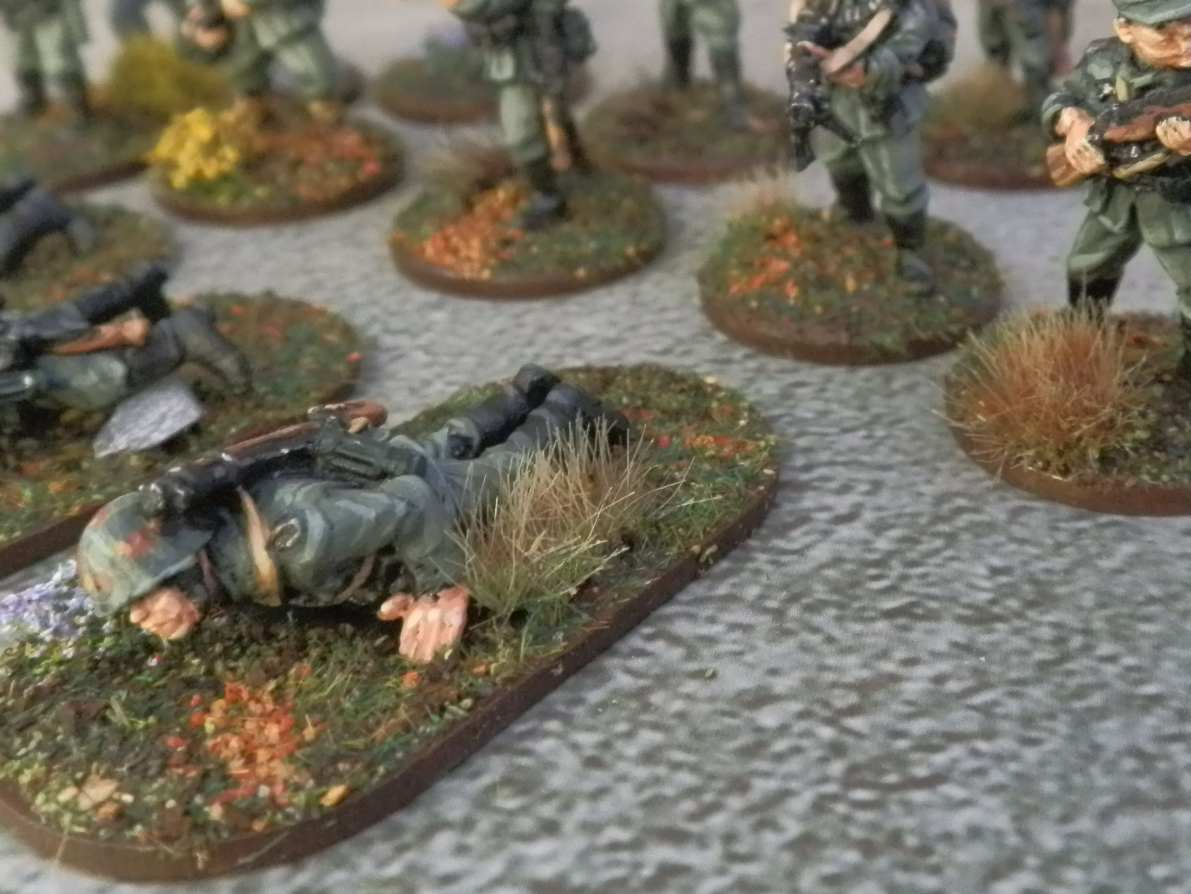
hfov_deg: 43.5
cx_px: 746
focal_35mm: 43
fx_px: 1479
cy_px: 254
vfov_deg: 33.1
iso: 400
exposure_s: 1/80
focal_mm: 5
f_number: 3.1
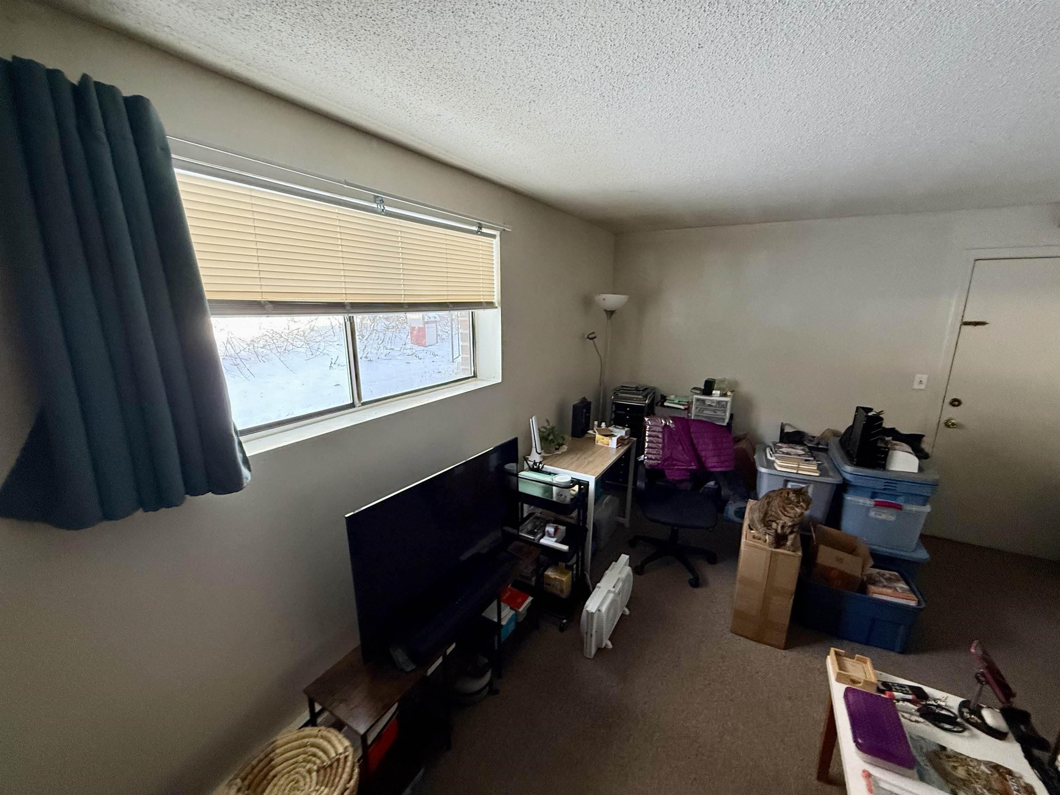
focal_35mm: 14
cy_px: 398
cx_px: 530
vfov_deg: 85.7
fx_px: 429
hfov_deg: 102.1
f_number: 2.2
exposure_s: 1/60
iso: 250
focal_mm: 2.22
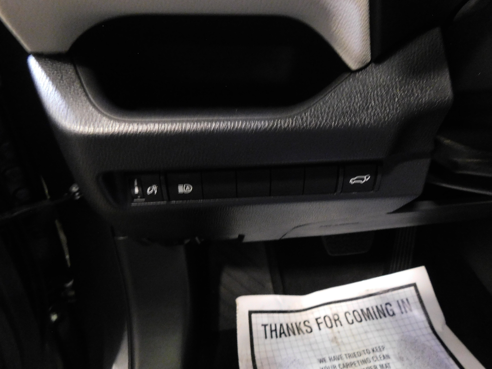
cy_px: 184
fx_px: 327
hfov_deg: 73.9
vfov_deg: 58.9
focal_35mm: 23
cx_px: 246
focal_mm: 4
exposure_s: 1/4
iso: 800
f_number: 3
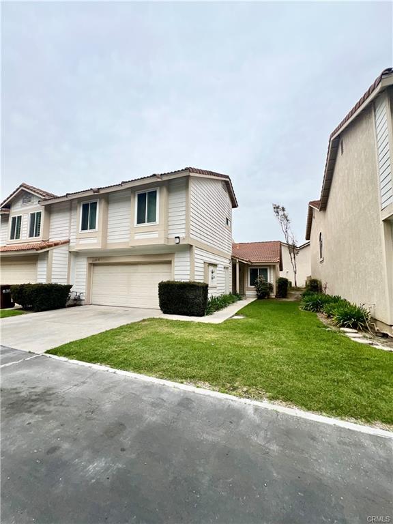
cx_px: 196
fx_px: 197
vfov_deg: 106.2
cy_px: 262
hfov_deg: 89.9
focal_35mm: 13
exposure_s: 1/608
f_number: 1.8
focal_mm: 1.57
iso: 32
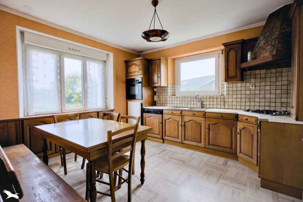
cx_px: 152
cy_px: 101
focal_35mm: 17
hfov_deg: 93.3
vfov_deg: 70.4
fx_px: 143
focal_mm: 17
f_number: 8
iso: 800
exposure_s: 1/4
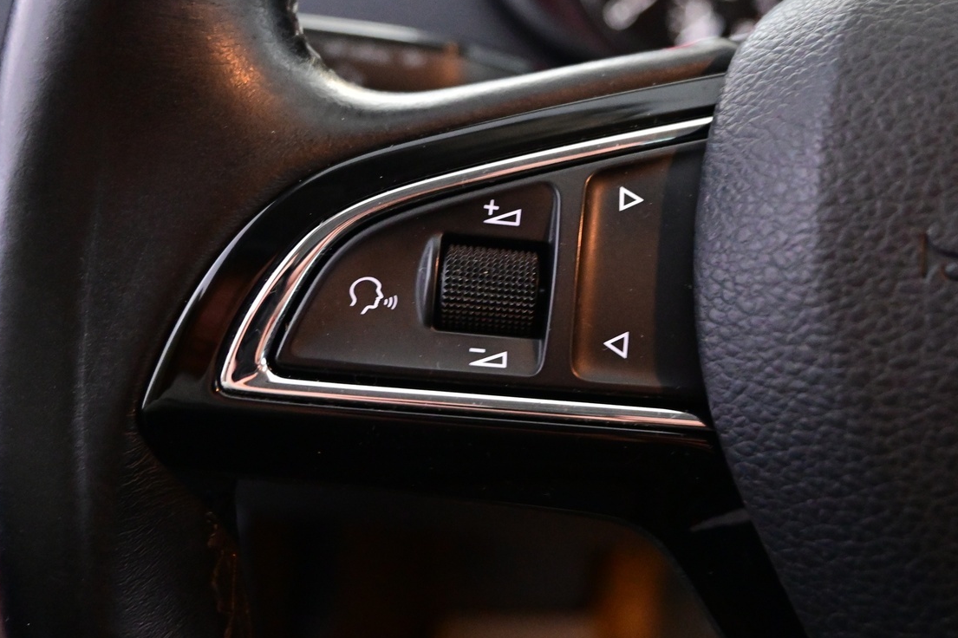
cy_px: 238
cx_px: 592
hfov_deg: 43.2
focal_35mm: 45
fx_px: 1200
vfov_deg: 29.7
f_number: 3.8
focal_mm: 20.5
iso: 4500
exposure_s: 1/30
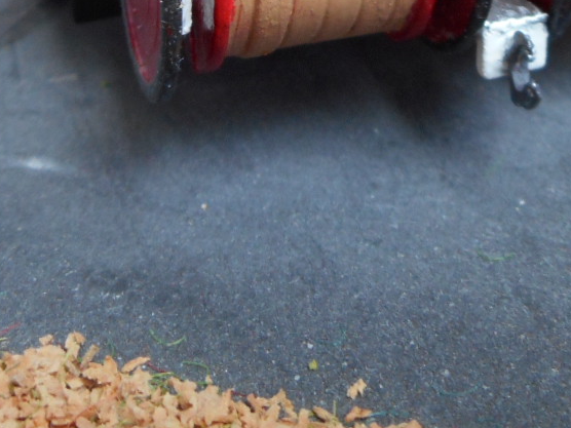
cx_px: 313
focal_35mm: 72
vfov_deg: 18.5
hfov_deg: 27.0
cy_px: -179
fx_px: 1188
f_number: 3.7
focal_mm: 4.5
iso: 160
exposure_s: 1/30
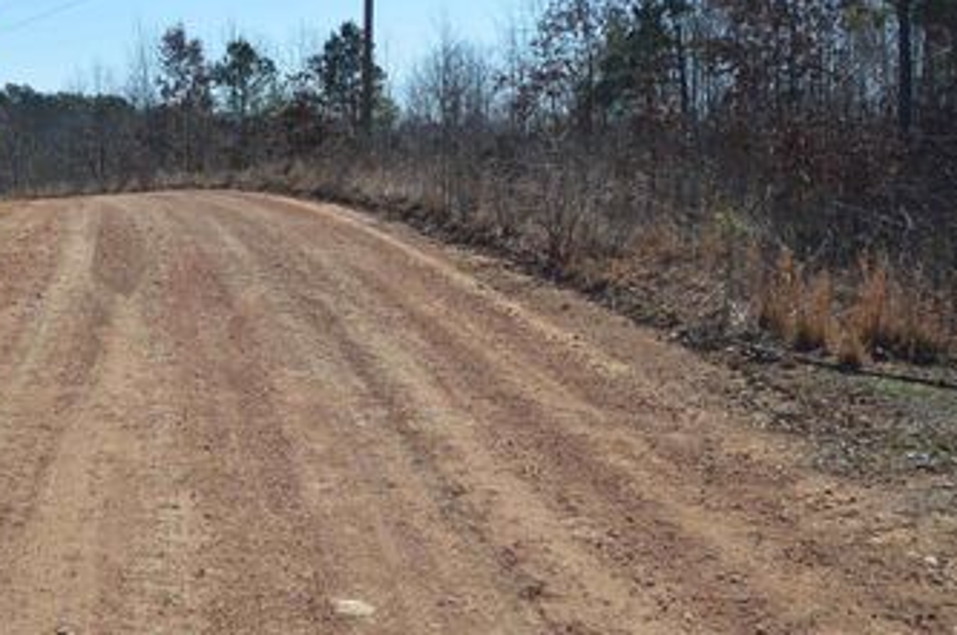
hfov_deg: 31.5
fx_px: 1672
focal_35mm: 63
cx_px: 270
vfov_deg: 21.5
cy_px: 241
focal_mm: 28
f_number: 8
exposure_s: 1/250
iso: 100
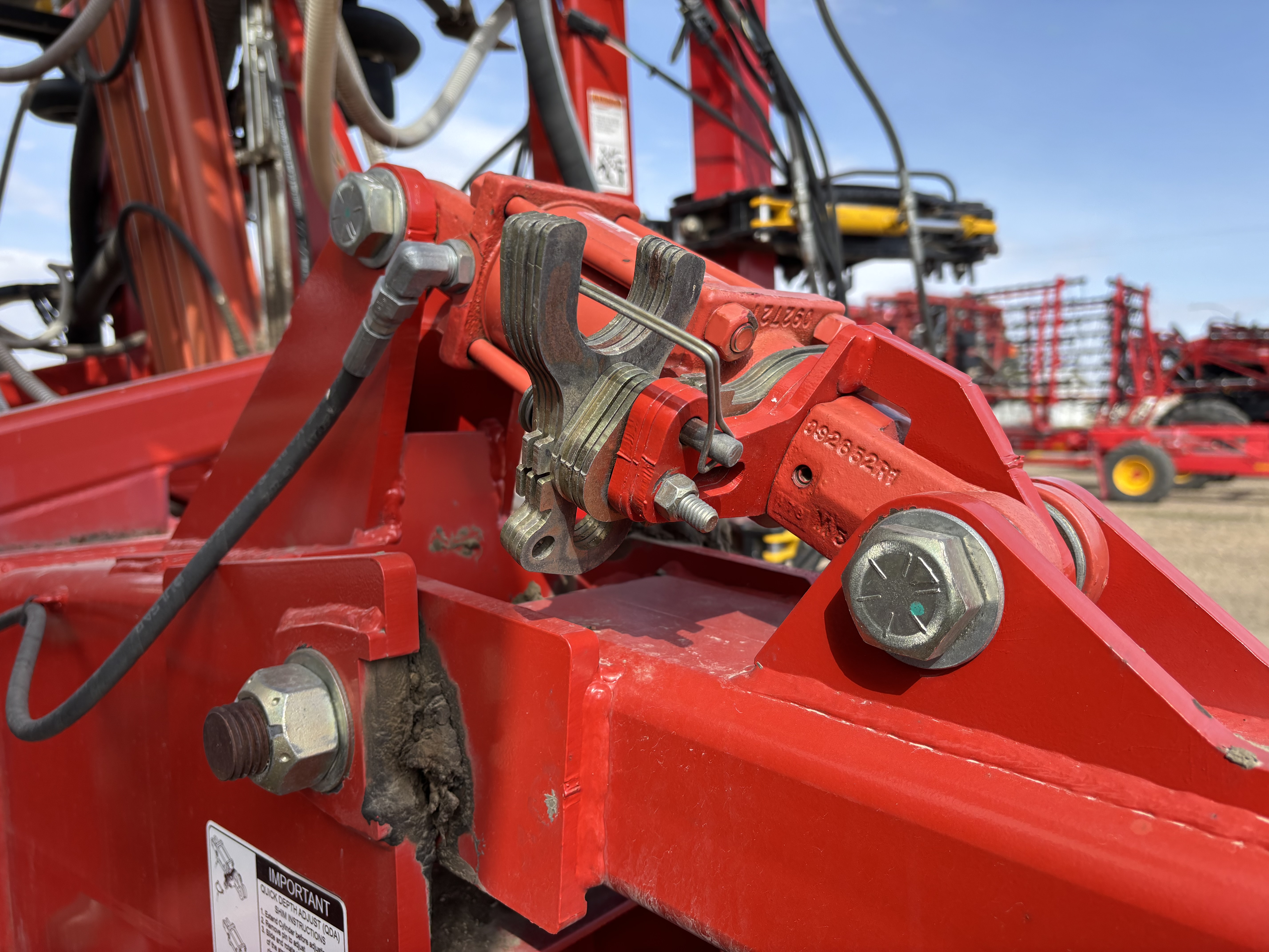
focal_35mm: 26
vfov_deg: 53.1
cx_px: 634
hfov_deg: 67.3
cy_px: 476
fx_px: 953
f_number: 1.6
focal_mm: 5.96
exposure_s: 1/1139
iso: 50
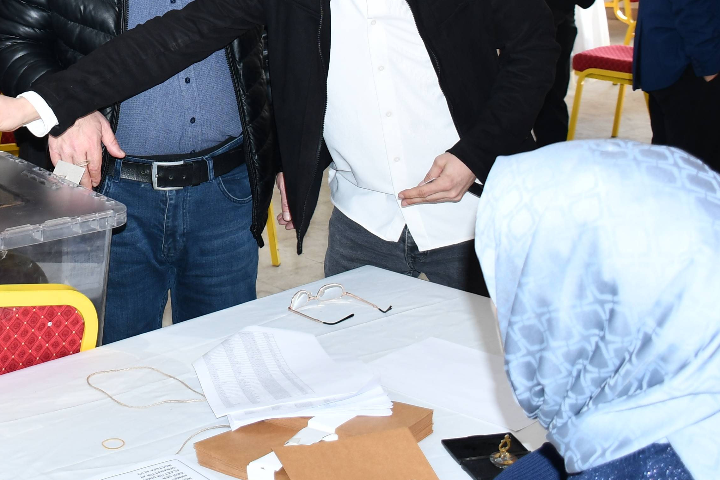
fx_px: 1320
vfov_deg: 19.8
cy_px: -42
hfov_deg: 29.6
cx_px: 109
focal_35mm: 66
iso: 250
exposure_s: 1/60
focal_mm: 18
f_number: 3.5
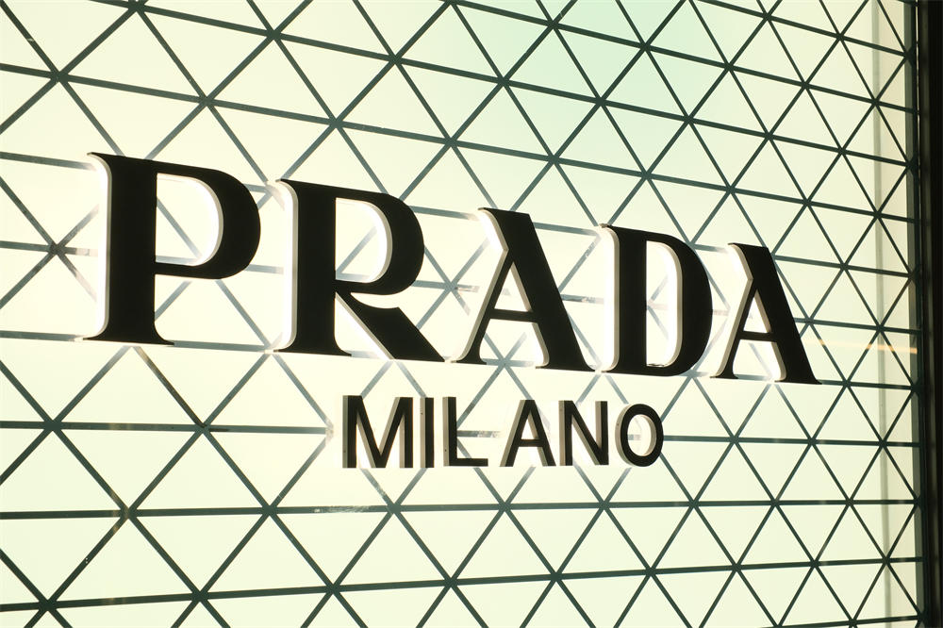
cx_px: 472
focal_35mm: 63
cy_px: 314
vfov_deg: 21.6
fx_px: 1650
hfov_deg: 31.9
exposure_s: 1/100
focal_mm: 42
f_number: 7.1
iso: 1250
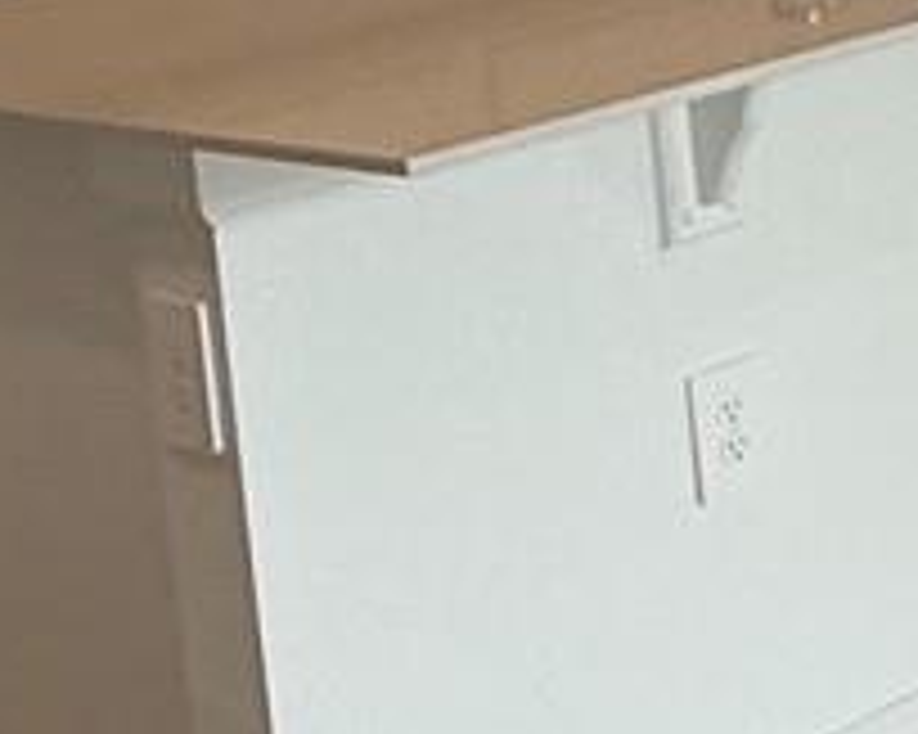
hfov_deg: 13.4
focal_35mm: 107
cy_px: -266
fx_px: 2906
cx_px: 2182
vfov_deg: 13.8
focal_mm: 2.22
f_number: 2.2
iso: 64
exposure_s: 1/120
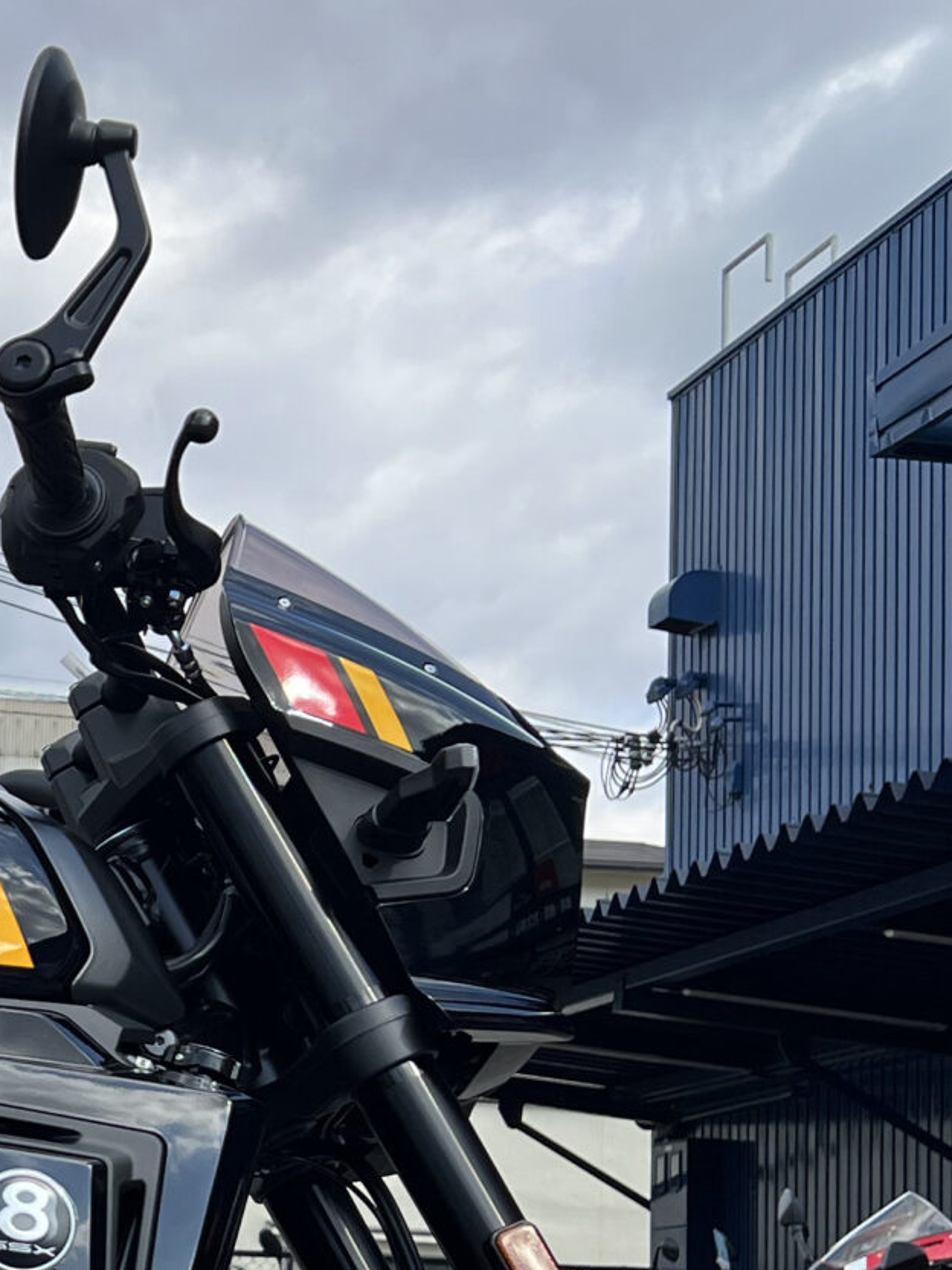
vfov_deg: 23.8
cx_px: -496
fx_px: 2934
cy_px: 1108
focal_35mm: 80
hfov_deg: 16.7
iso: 50
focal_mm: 5.7
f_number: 1.5
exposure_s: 1/2994
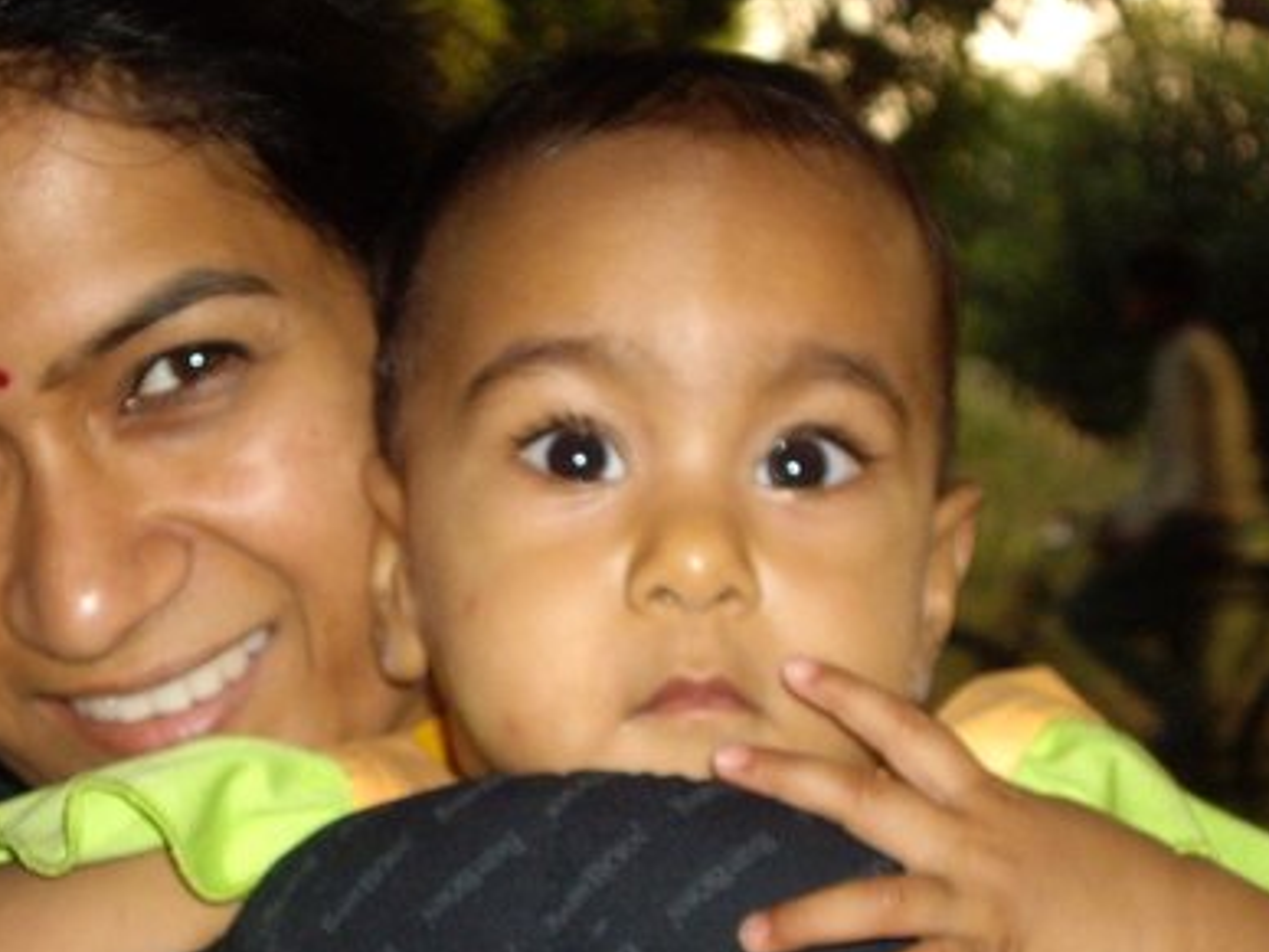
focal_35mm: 109
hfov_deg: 18.0
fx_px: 3996
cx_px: 353
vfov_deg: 13.6
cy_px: 615
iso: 200
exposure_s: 1/80
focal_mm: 10.7
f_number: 3.6
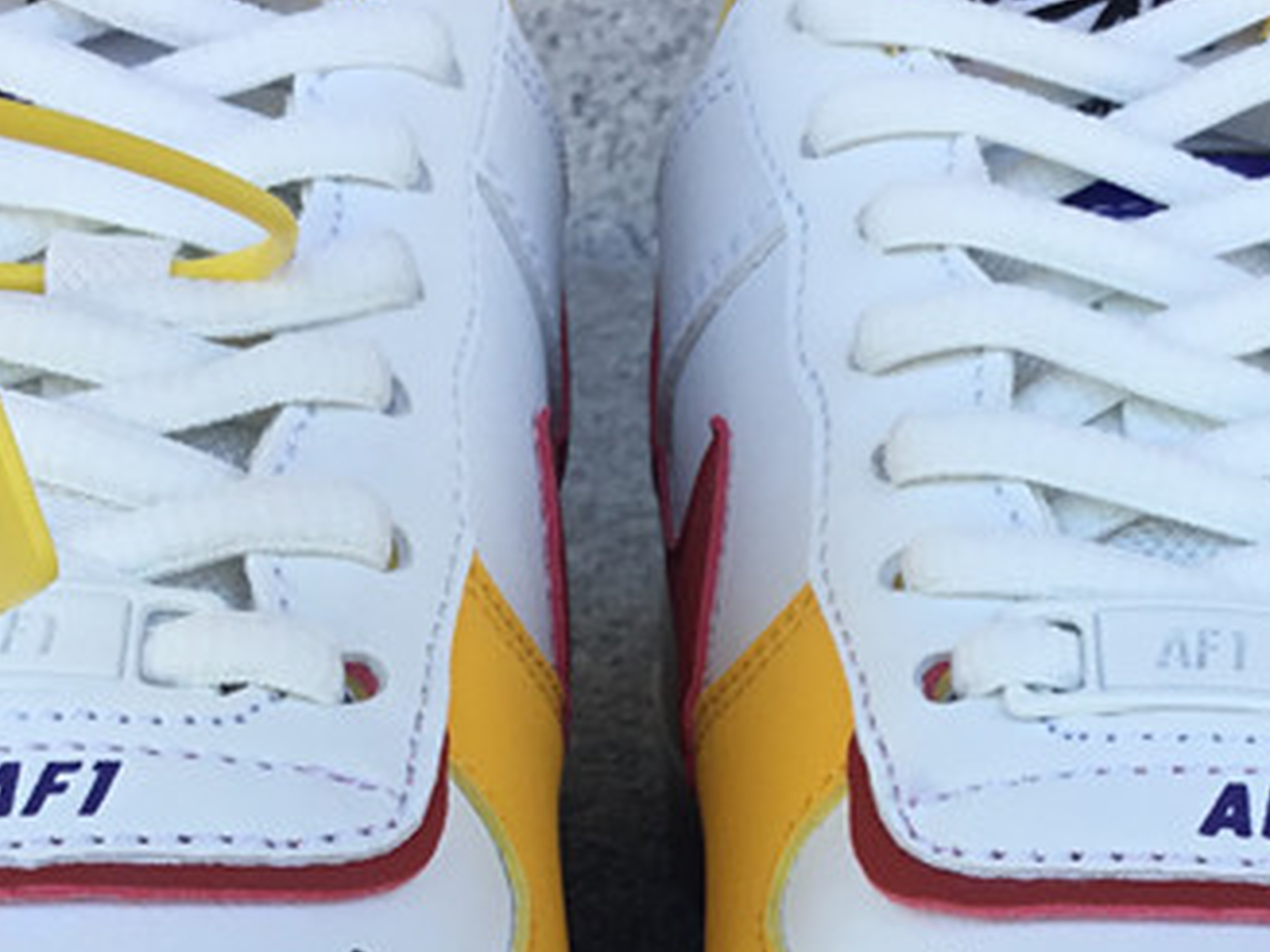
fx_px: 3119
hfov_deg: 23.0
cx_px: 743
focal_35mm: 85
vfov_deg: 16.5
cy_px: 1194
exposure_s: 1/165
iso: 25
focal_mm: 3.3
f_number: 2.4
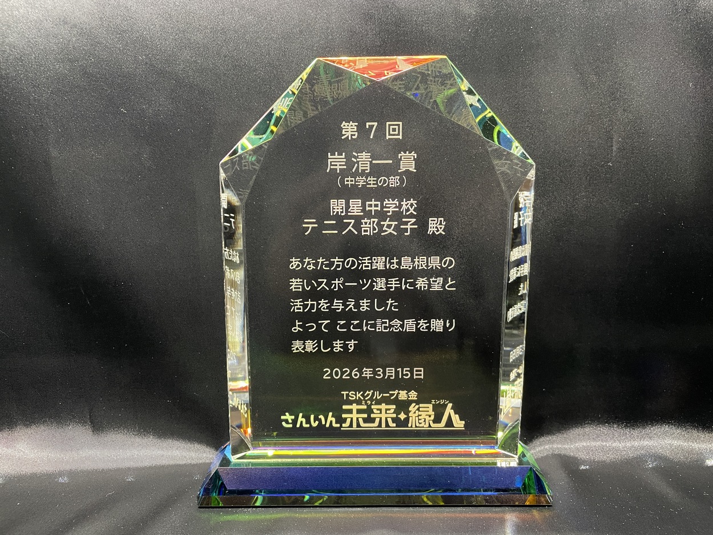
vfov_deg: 53.1
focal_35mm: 26
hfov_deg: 67.3
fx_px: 536
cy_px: 268
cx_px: 356
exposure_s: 1/40
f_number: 1.6
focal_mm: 4.2
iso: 500
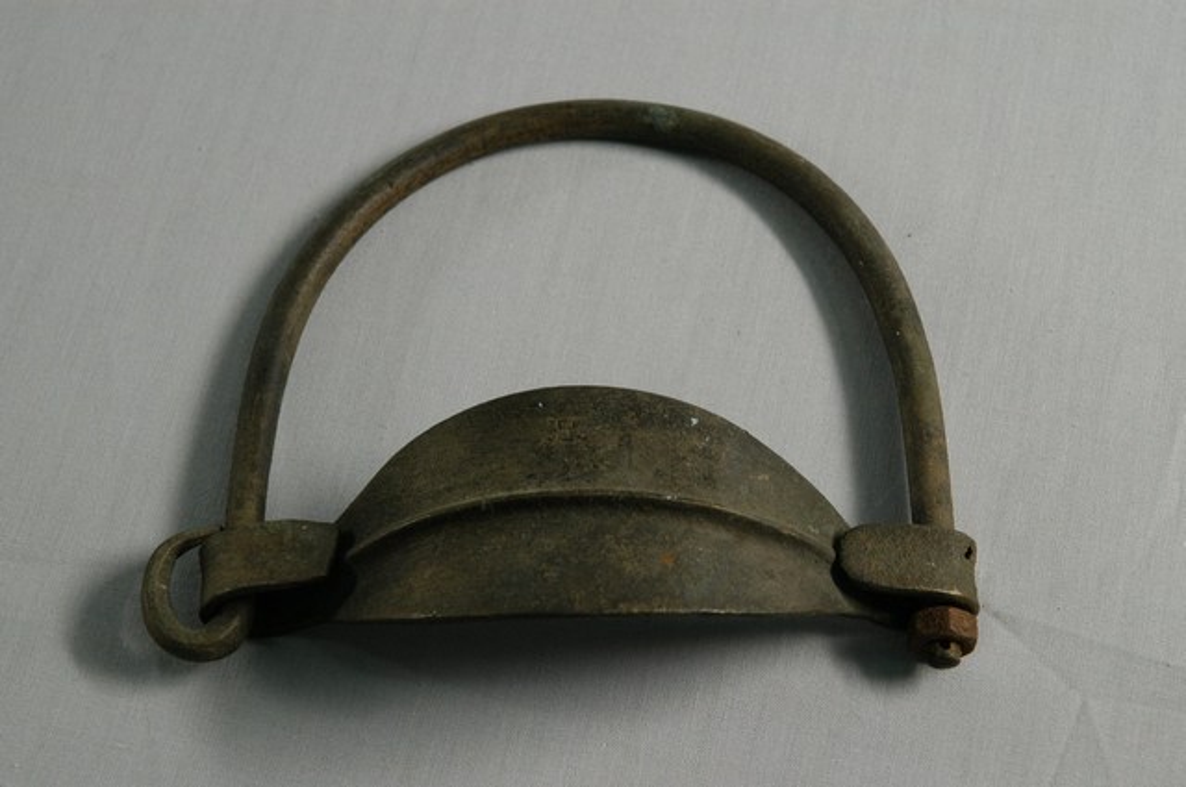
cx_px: 593
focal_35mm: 105
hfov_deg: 19.5
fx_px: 3455
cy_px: 394
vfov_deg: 13.0
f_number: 10
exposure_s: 1/6
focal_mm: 70
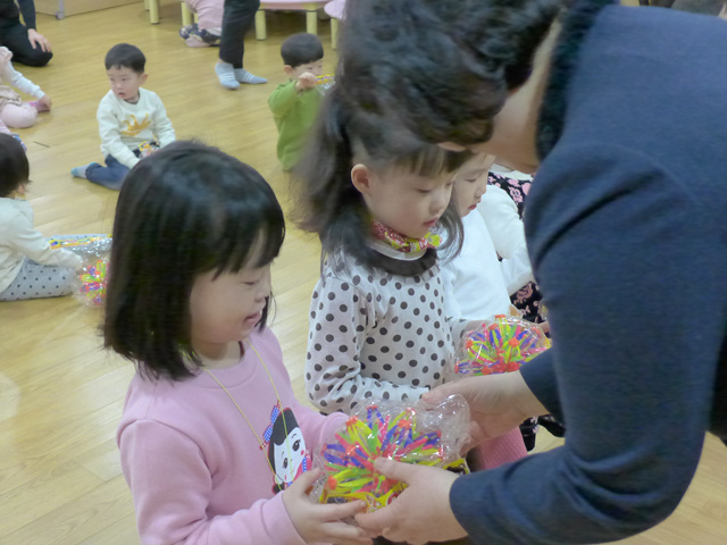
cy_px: 272
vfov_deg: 29.1
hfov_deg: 38.2
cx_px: 364
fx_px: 1050
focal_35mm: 50
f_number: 1.9
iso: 1600
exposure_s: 1/320
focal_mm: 9.8
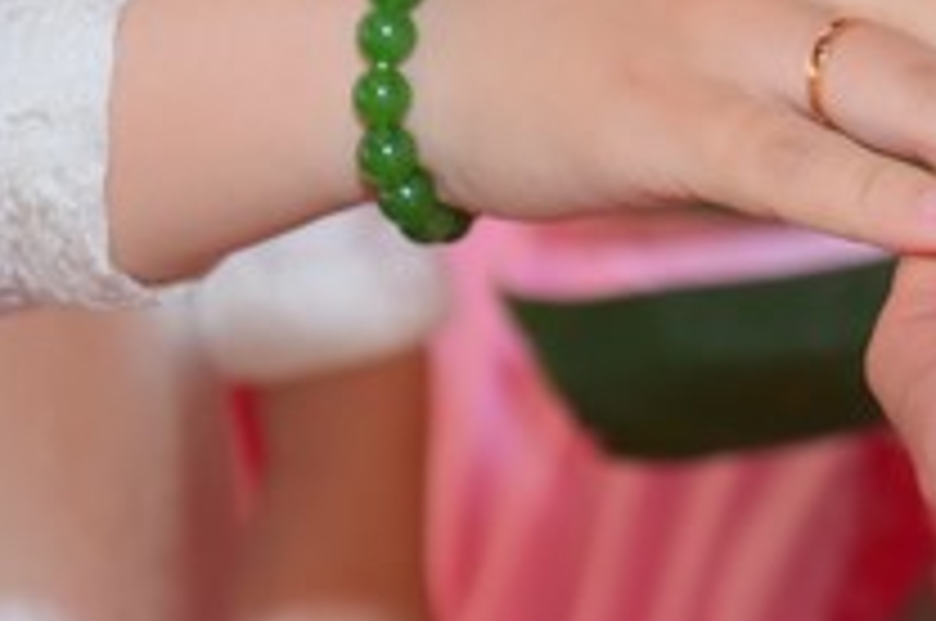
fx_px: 5685
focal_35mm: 219
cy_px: 25
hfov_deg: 9.4
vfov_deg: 6.2
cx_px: 760
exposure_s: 1/160
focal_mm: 70
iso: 640
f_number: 4.5
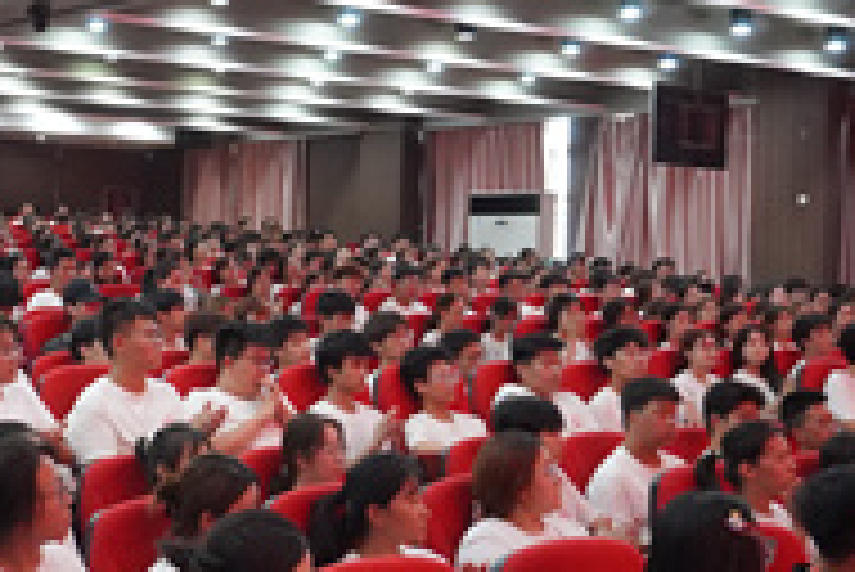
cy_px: 284
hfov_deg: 27.4
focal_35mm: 71
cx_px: 86
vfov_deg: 19.2
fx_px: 1687
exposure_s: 1/160
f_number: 4
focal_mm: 20
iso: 4000
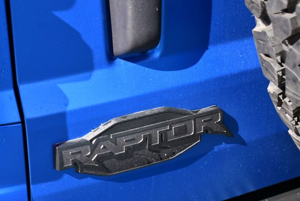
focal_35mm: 107
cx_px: 135
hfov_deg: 19.1
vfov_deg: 12.8
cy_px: 107
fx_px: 893
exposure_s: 1/250
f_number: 5.6
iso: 250
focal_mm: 46
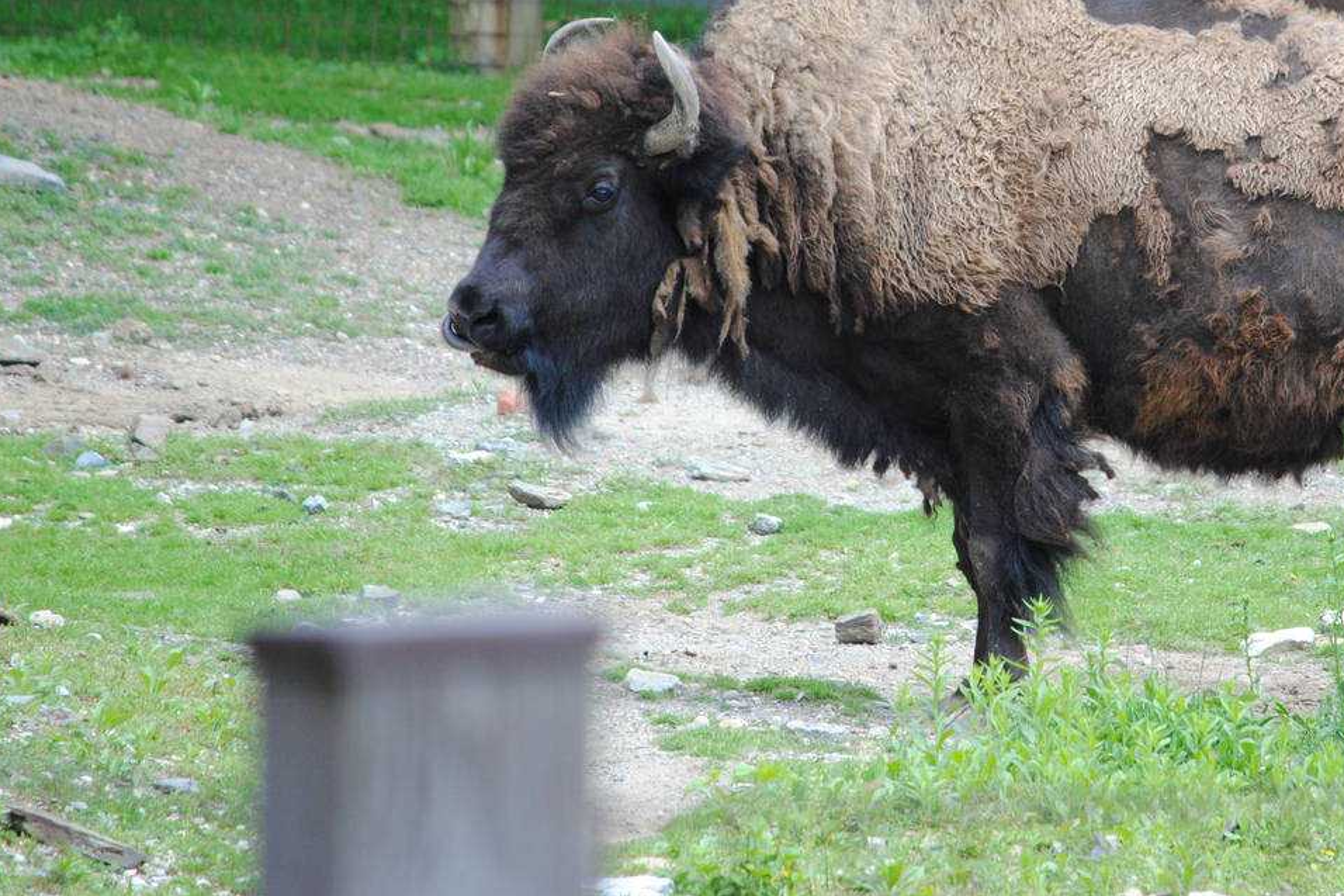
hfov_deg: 3.7
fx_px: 20640
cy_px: 144
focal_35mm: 553
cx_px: 1022
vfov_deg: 2.5
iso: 400
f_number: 5.3
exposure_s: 1/500
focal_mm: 220
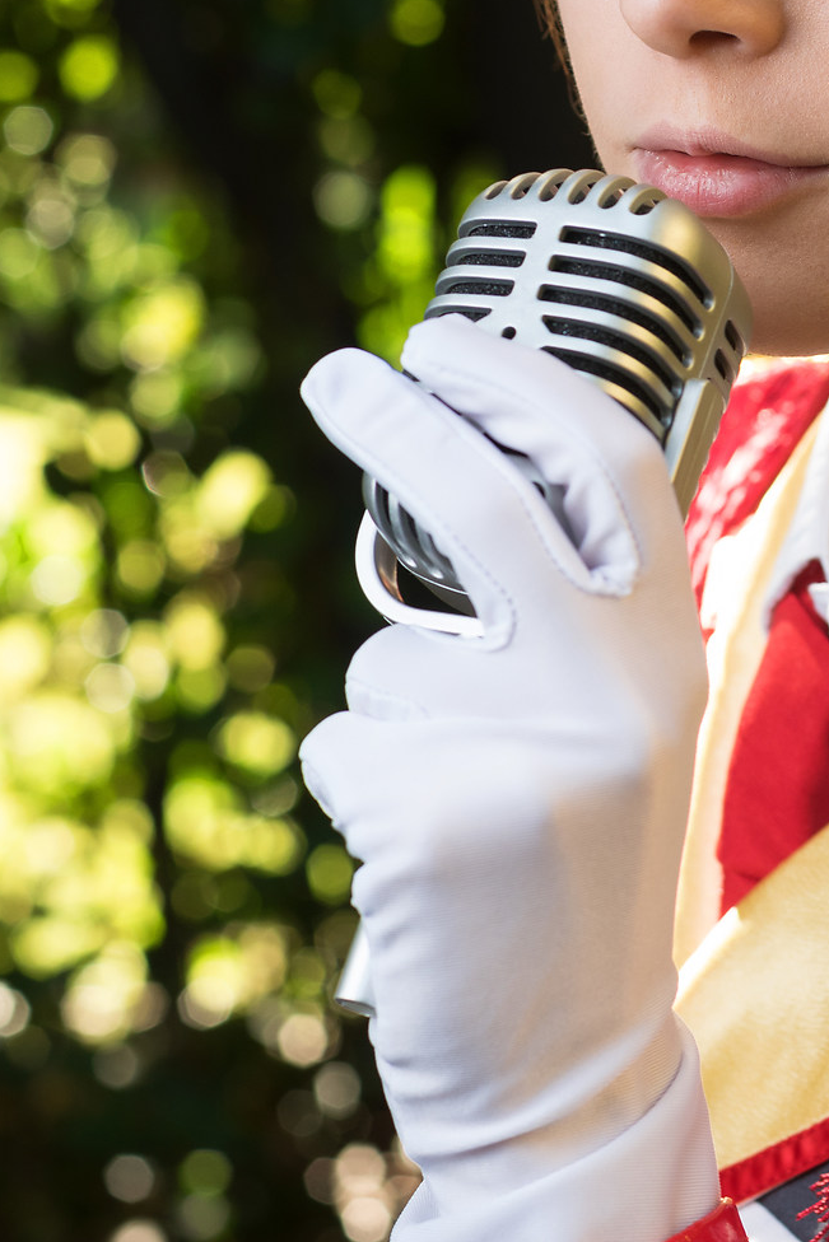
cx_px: 859
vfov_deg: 16.6
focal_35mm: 123
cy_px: 358
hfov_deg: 11.0
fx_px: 4247
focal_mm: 50
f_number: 4.5
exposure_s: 1/125
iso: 250
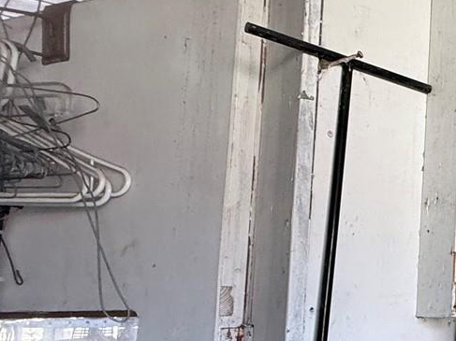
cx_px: 638
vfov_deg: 31.3
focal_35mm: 46
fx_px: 606
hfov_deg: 29.8
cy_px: 221
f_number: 2.2
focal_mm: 2.22
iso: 200
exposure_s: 1/99
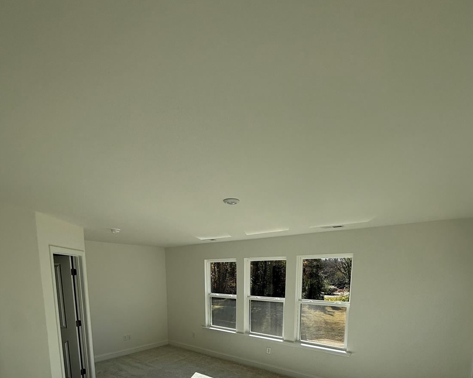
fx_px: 266
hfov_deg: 83.3
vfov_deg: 63.2
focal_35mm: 19
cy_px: 315
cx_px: 234
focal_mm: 2.22
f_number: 2.2
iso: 50
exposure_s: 1/864
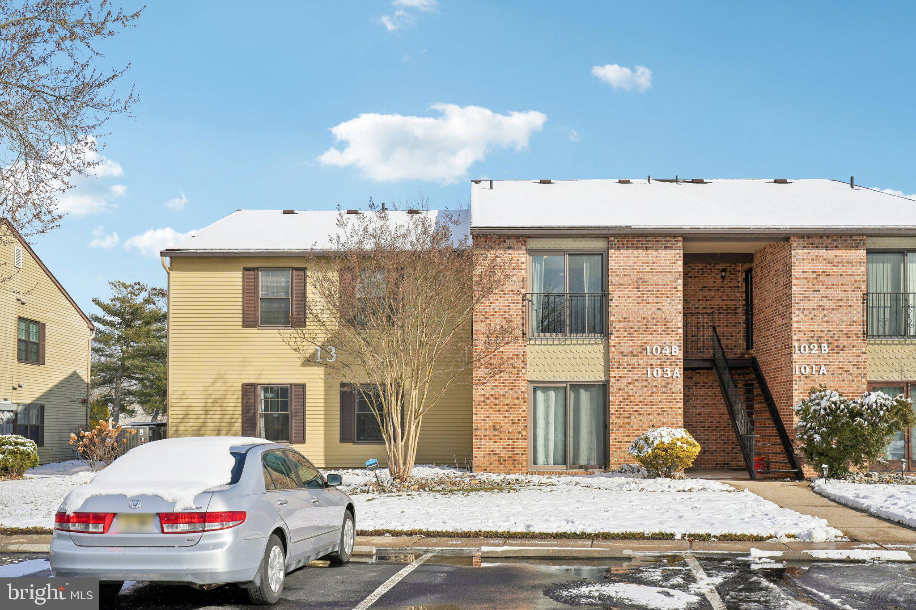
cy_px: 305
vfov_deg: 35.9
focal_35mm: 37
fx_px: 941
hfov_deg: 51.9
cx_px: 458
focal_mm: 37
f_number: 8
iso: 100
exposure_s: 1/500
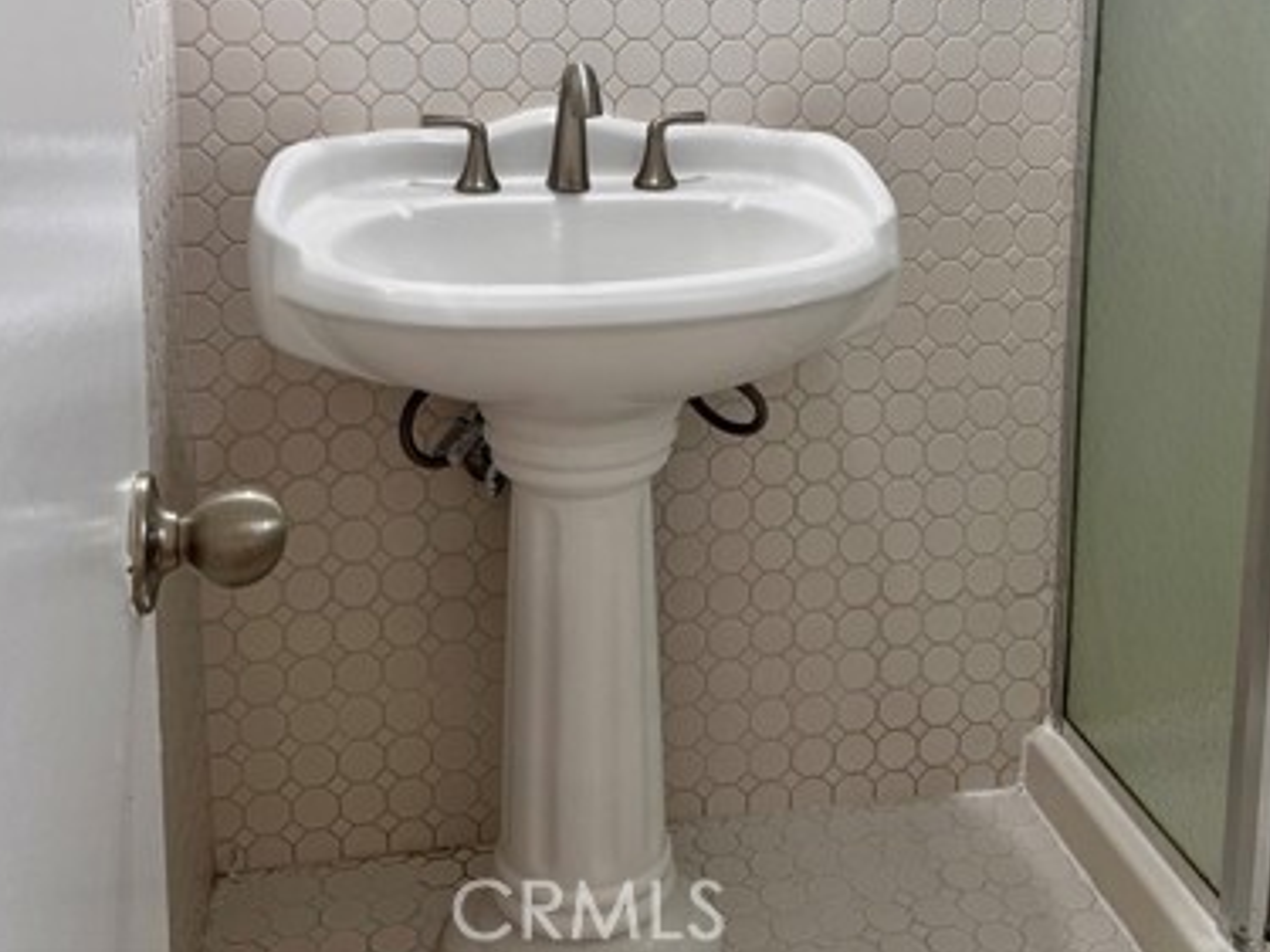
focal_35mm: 41
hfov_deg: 45.7
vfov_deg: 33.7
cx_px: 684
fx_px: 1504
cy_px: 146
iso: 125
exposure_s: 1/120
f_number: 1.78
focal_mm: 6.76
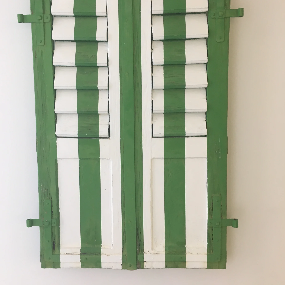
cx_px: 142
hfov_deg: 47.2
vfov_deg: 47.2
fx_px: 326
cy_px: 131
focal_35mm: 35
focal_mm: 4.15
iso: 64
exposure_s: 1/33
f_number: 2.2
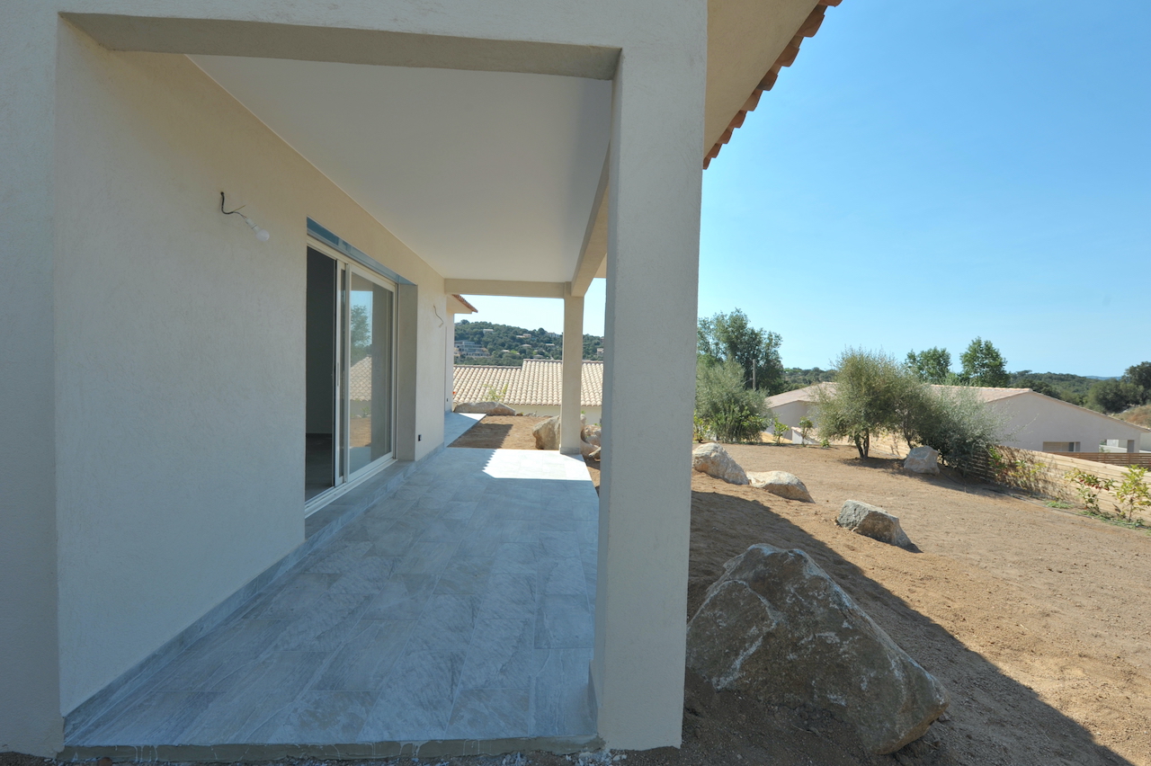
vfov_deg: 73.7
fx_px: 511
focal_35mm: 16
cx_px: 576
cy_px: 383
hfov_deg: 96.8
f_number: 9.5
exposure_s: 1/350
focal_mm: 16
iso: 200
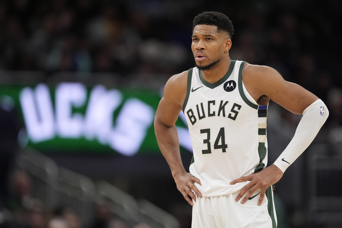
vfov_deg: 3.4
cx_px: 171
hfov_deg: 5.2
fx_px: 3800
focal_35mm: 400
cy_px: 114
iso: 3200
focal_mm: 400
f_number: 3.2
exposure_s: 1/1600
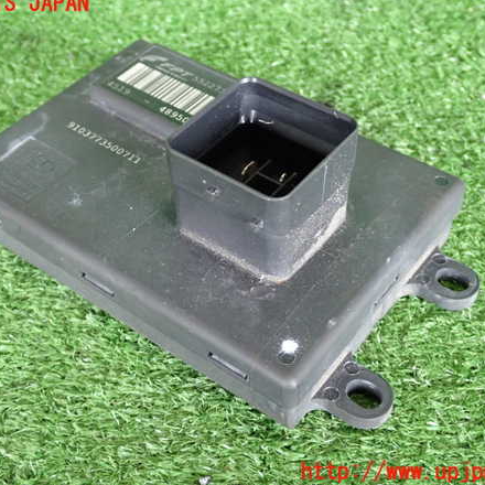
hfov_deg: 32.2
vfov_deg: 32.2
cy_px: 238
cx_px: 219
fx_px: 840
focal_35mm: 53
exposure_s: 1/40
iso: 800
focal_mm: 7.84
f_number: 2.9
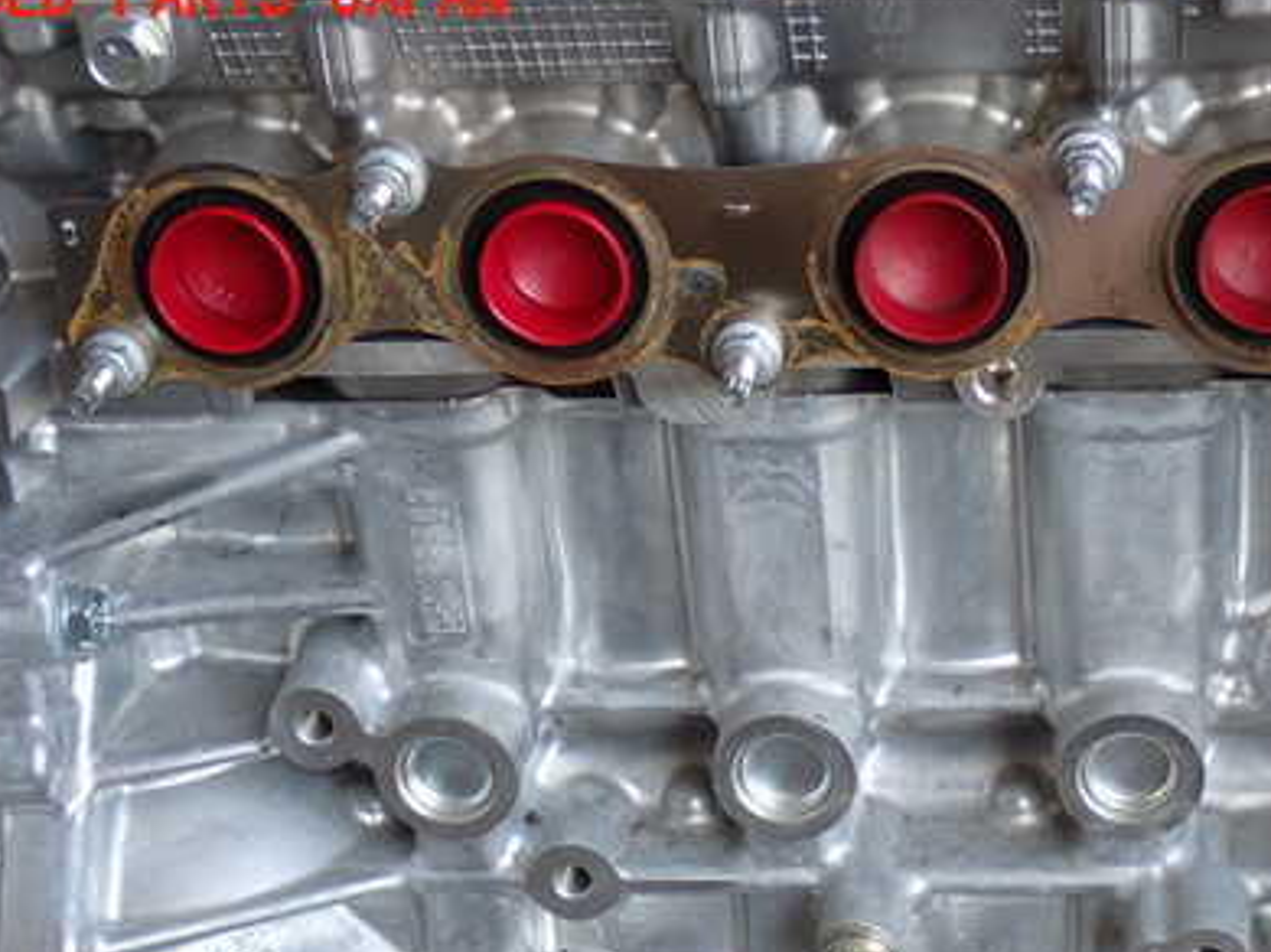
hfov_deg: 25.2
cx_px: 893
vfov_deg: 19.0
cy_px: 688
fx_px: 2825
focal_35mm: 77
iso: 200
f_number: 3.2
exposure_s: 1/100
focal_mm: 9.01
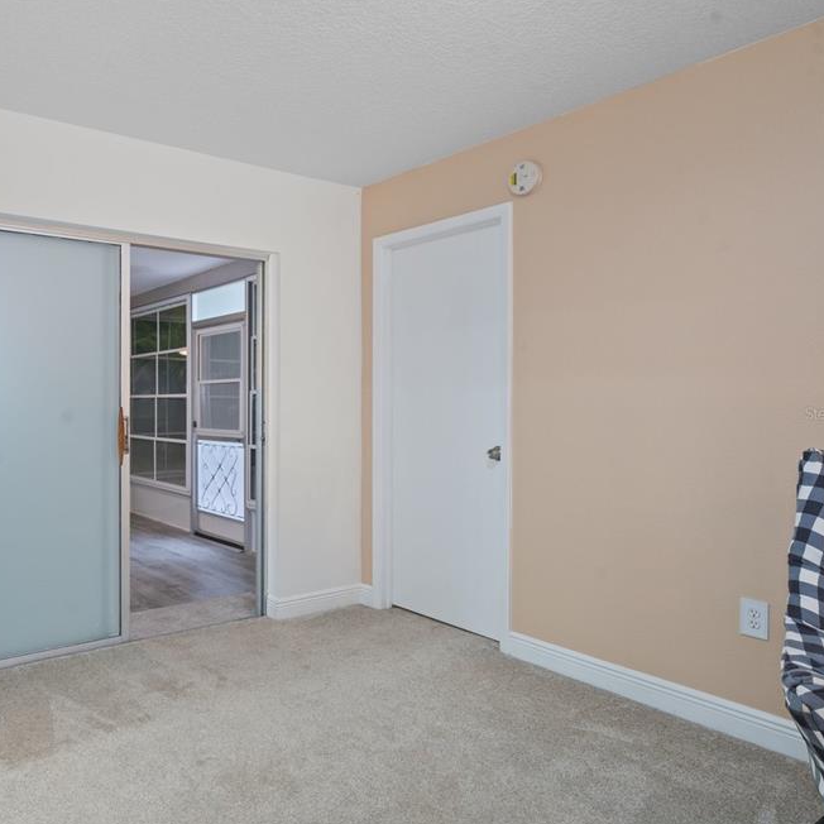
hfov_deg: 62.2
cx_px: 230
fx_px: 646
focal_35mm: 24
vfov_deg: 65.0
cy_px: 413
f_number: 8
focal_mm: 18
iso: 320
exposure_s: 2
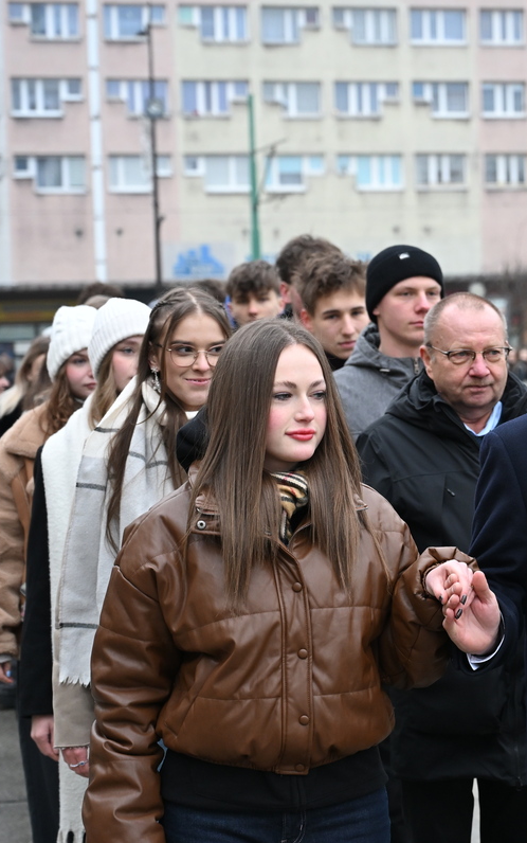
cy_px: 420
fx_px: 1975
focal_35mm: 86
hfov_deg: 15.0
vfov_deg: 24.1
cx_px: 467
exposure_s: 1/1000
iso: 2000
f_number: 4
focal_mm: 56
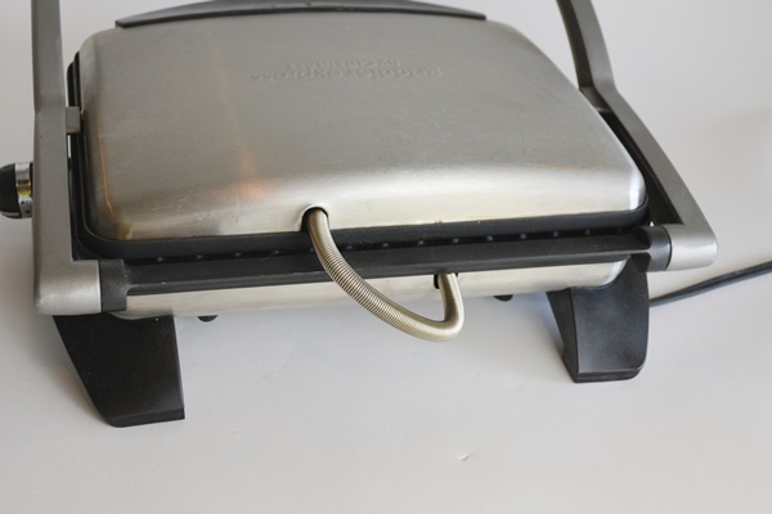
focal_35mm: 48
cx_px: 386
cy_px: 257
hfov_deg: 41.1
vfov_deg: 28.1
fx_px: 1029
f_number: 5.6
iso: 360
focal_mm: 32
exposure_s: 1/125
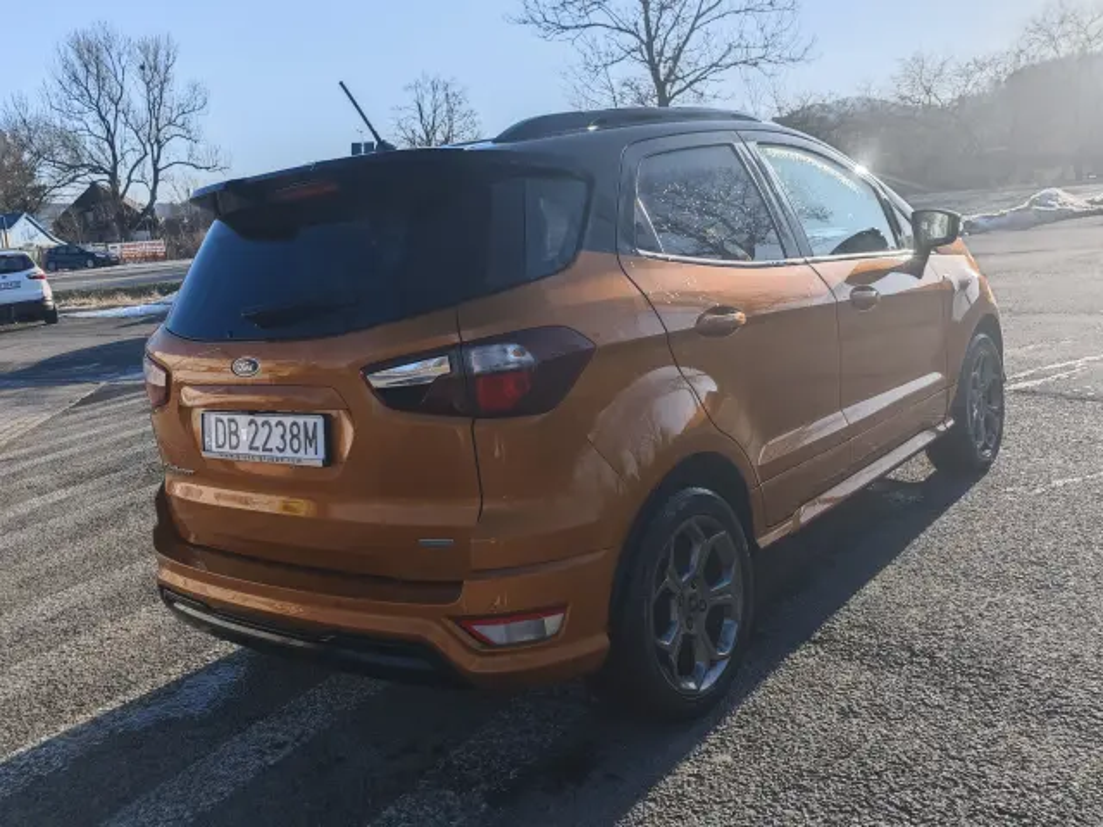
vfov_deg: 46.8
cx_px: 552
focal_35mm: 30
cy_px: 414
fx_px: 956
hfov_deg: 60.0
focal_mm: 8.72
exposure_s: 1/230
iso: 50
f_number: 2.8
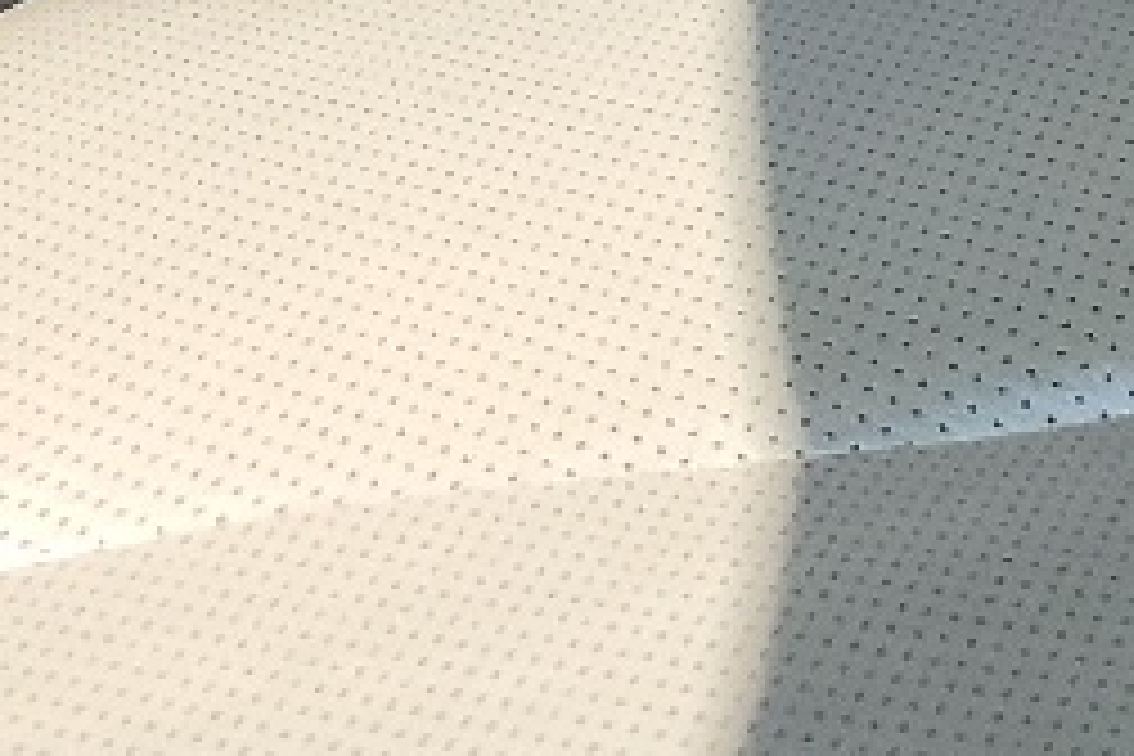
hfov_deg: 10.4
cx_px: 2691
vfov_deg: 6.8
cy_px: -1868
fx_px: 5418
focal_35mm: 172
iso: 50
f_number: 1.5
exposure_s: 1/625
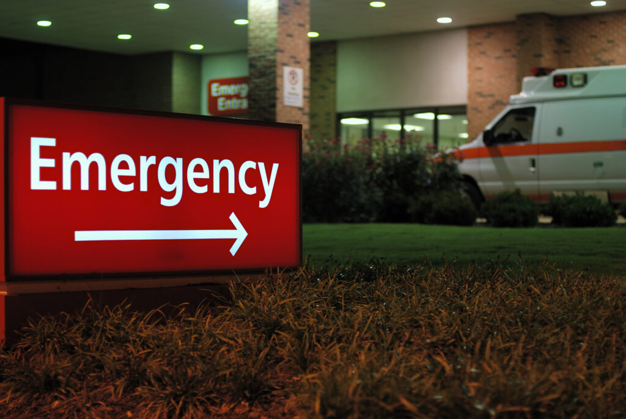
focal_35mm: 75
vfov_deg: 18.2
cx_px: 313
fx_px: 1305
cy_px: 210
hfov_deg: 27.0
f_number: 2
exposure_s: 1/30
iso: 160
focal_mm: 50
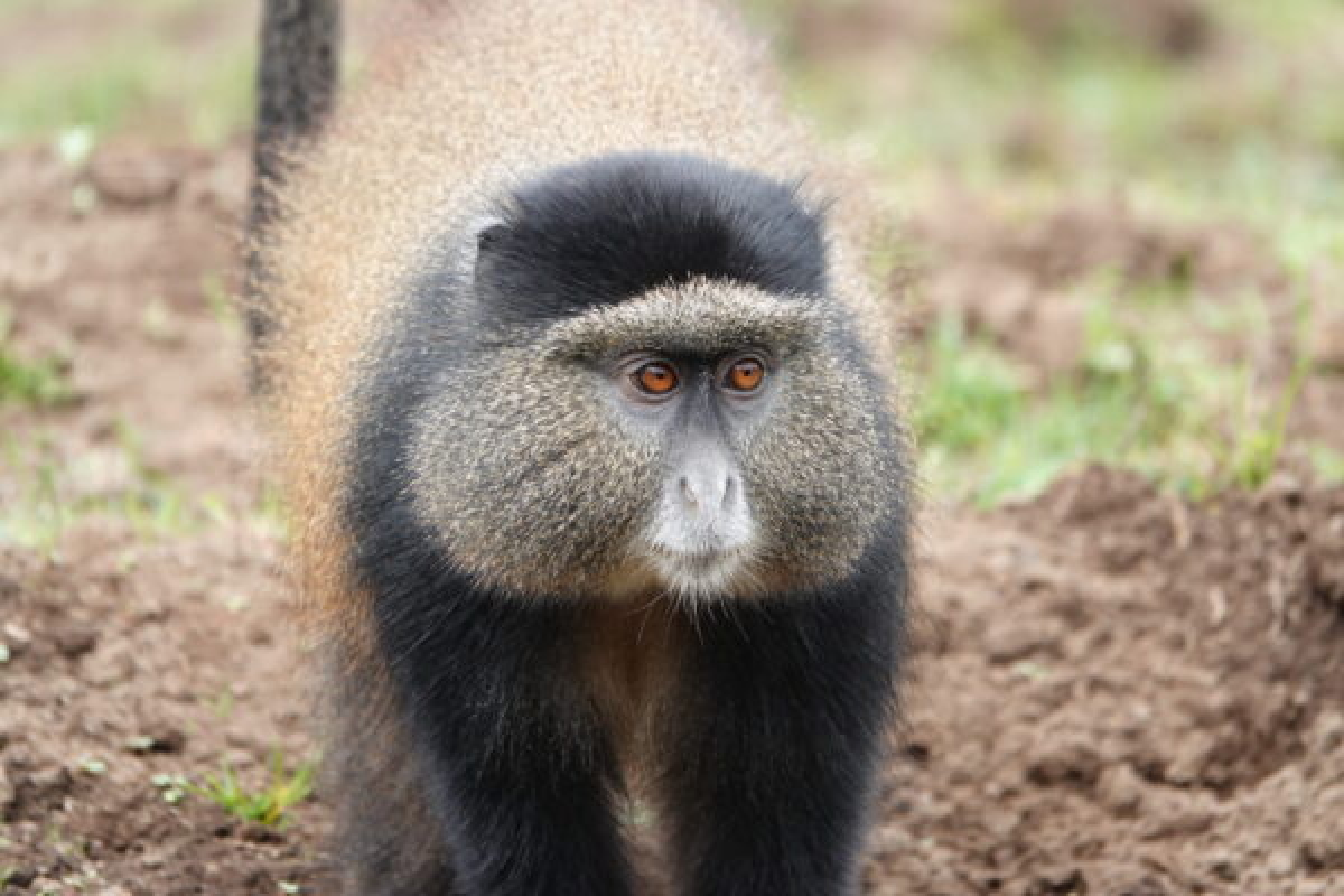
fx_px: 18665
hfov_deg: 4.1
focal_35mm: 500
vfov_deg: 2.7
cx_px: 672
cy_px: 448
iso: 250
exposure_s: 1/250
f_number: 4
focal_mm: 183.43
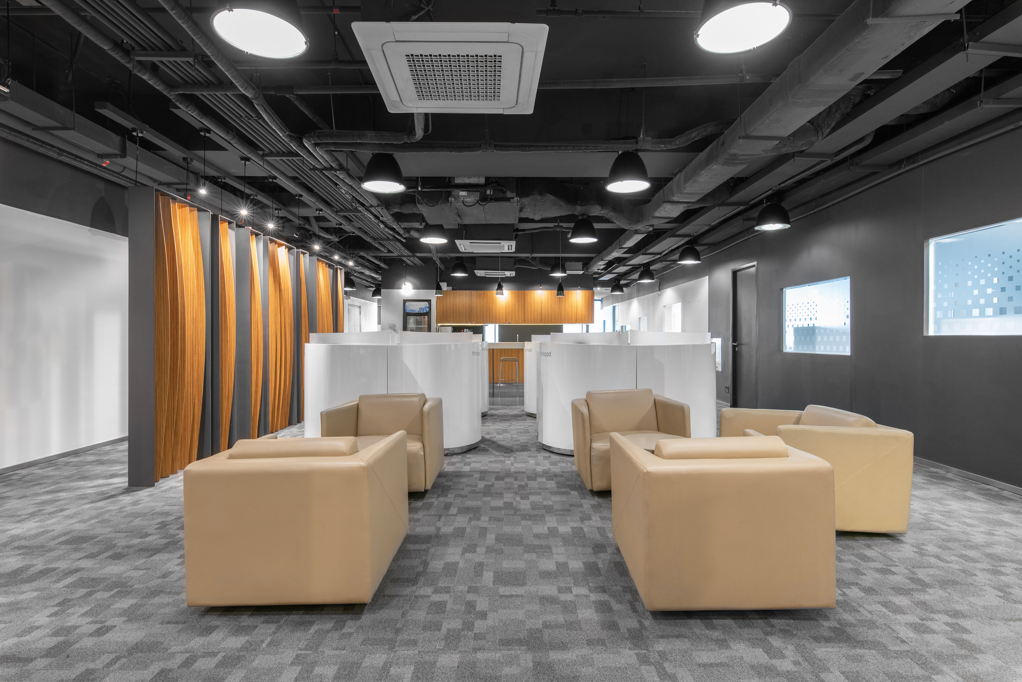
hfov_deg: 90.0
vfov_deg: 67.4
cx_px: 511
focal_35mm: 18
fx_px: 511
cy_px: 341
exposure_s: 1.3
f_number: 9
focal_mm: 18
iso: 400
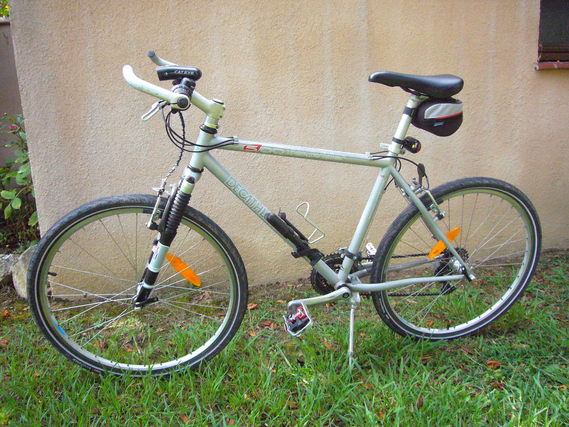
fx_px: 460
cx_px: 284
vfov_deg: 49.7
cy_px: 214
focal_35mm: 28
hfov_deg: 63.4
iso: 400
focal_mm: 4.6
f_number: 5.6
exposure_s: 1/250
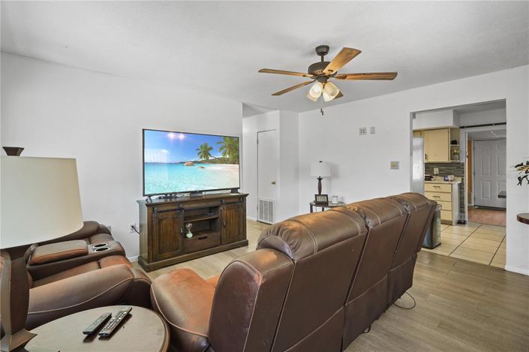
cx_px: 264
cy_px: 176
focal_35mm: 16
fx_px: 235
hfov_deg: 96.8
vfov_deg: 73.7
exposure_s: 1/2.5
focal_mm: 16
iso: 320
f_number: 8
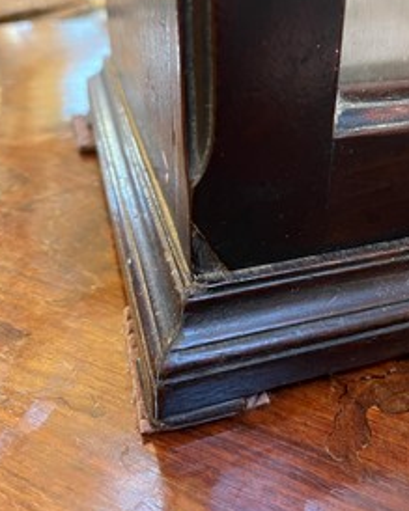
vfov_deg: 48.7
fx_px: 560
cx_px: 252
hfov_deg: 39.9
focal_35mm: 37
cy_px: 194
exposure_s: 1/50
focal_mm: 5.1
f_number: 1.6
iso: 500
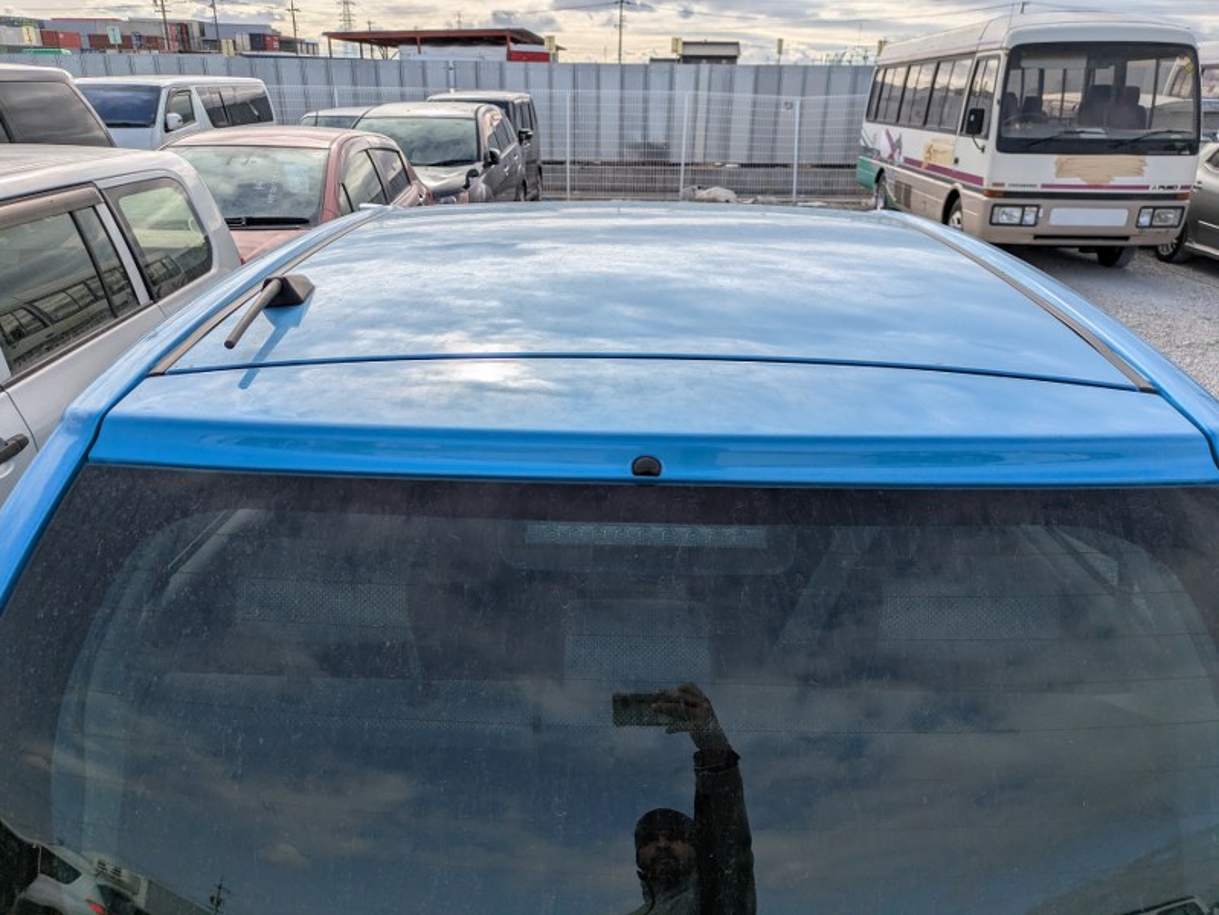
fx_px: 881
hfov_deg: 69.4
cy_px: 458
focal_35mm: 25
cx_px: 610
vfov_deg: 54.9
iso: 45
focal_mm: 5.43
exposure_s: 1/3378
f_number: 1.89
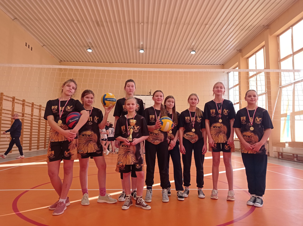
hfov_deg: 63.5
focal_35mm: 28
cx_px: 152
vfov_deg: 49.7
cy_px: 113
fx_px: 245
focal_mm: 4.74
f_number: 1.79
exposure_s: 1/248
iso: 100
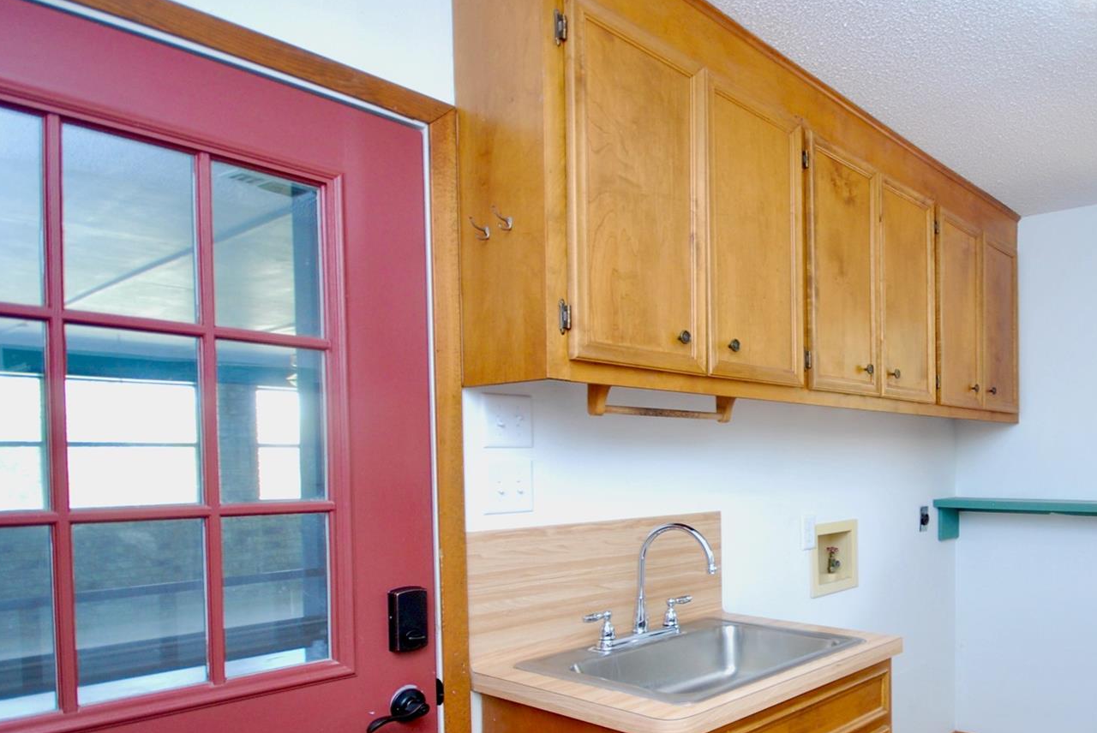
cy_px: 472
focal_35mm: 24
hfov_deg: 67.6
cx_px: 859
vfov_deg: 52.5
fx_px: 732
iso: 400
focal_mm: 10
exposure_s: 1/30
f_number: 4
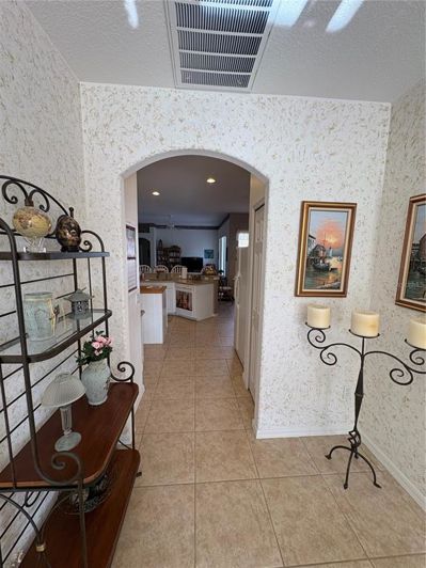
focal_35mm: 14
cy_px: 284
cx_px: 213
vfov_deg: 102.1
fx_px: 230
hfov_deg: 85.7
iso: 125
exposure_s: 1/120
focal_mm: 2.22
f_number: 2.2
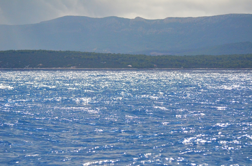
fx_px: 1173
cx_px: 126
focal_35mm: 168
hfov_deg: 12.3
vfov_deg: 8.1
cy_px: 83
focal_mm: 112
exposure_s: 1/8000
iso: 2800
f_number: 4.8
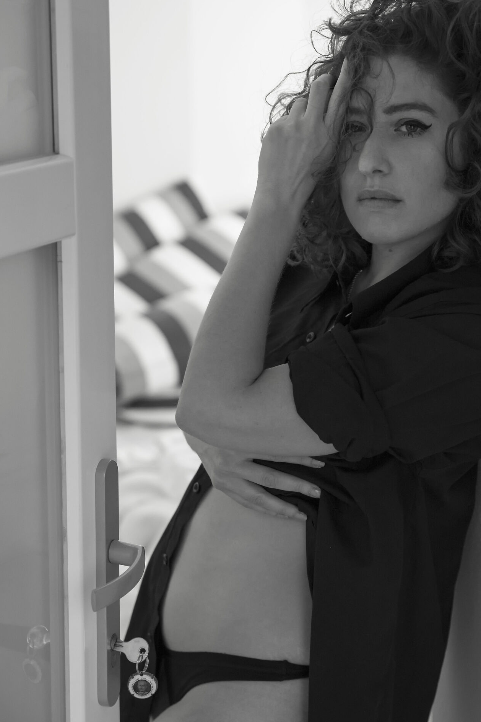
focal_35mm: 89
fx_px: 1784
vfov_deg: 22.9
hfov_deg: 15.3
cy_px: 366
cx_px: 287
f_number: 3.2
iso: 800
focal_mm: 70
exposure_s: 1/100
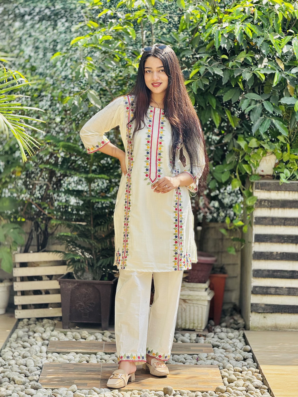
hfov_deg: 12.3
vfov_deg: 16.4
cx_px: 149
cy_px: 198
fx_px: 1377
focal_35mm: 120
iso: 50
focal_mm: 15.66
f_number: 2.8
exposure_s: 1/330
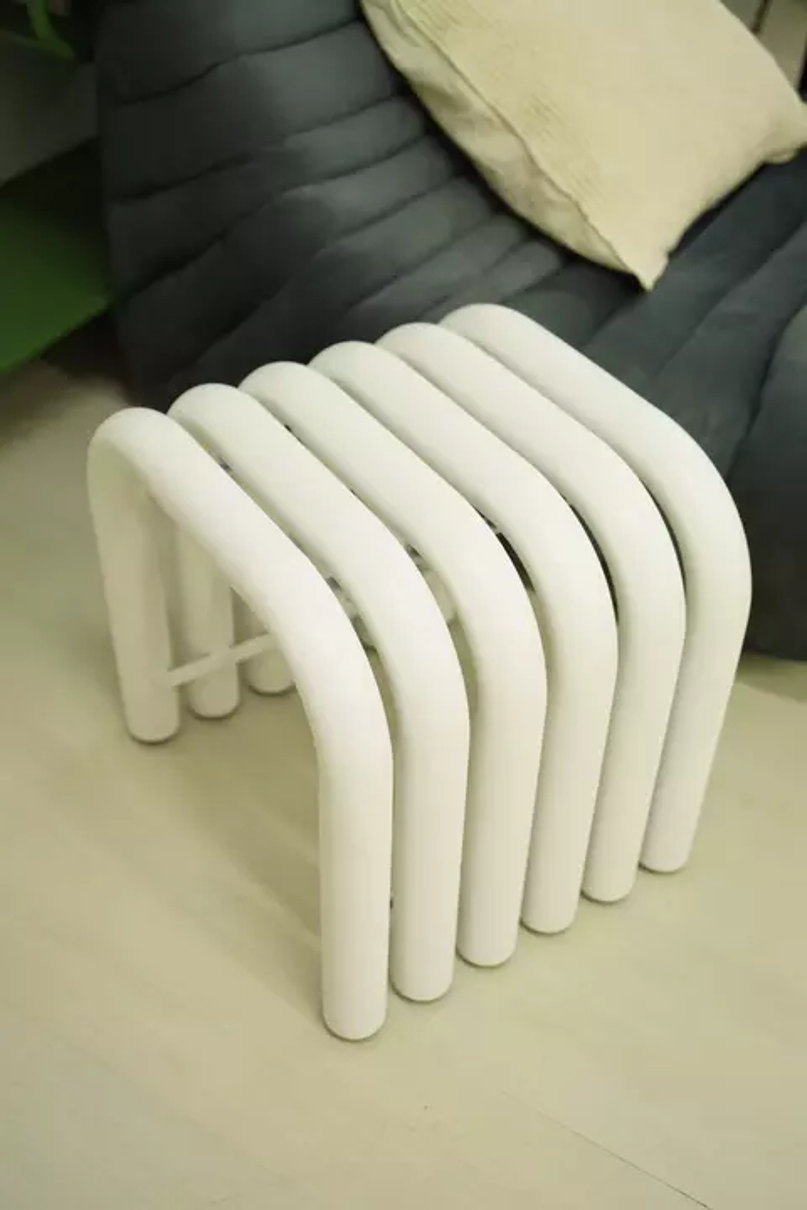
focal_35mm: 42
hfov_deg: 31.9
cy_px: 605
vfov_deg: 46.4
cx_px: 404
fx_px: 1412
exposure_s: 1/60
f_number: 2.8
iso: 500
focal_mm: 42
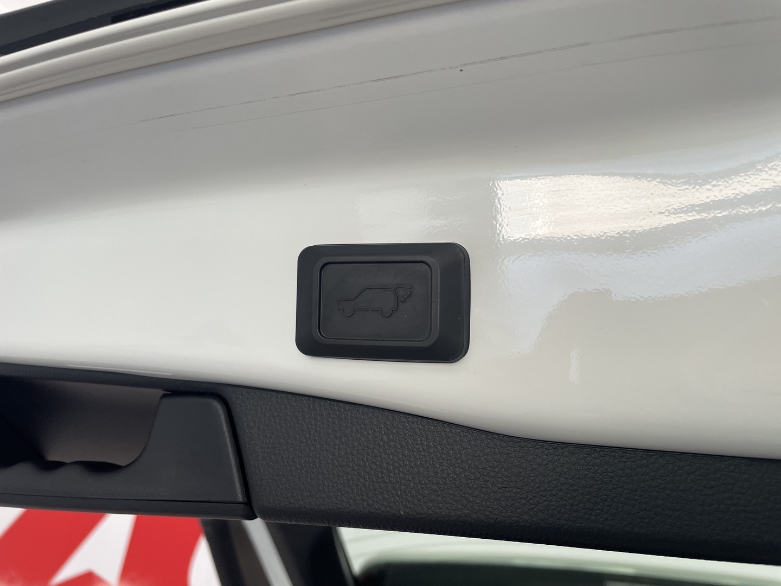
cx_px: 390
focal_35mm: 26
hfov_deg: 67.3
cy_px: 293
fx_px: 587
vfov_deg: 53.1
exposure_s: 1/100
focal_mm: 4.2
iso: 40
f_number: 1.6
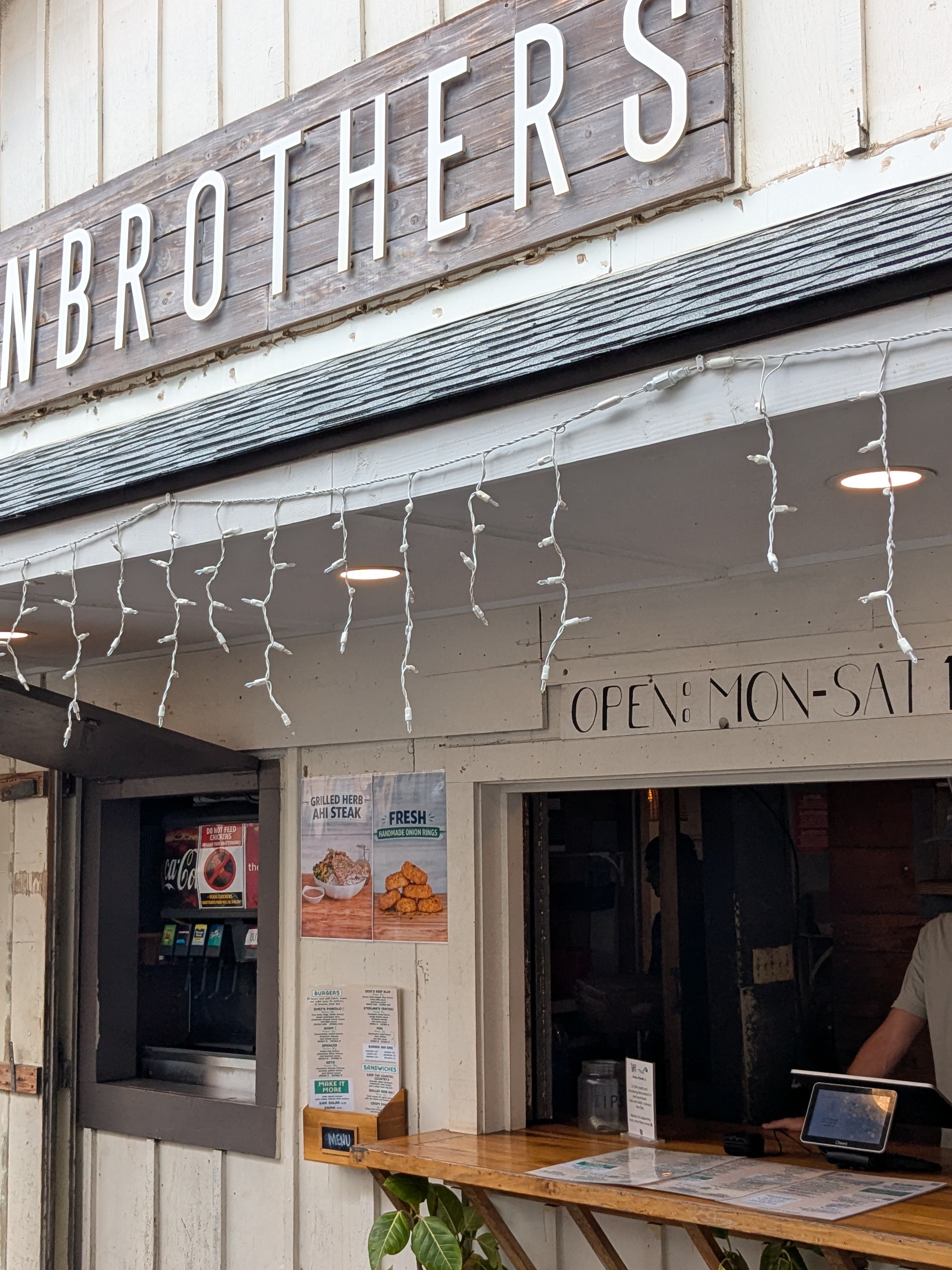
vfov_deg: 42.1
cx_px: 421
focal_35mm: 45
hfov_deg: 32.1
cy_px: 681
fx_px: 1650
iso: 47
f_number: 1.73
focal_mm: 4.38
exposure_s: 1/668
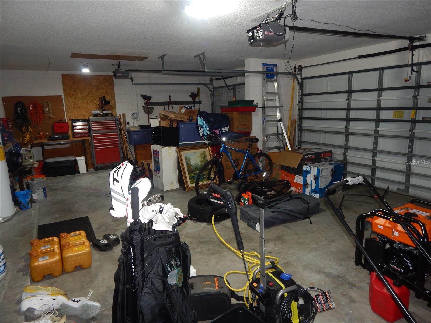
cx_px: 216
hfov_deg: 76.4
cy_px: 162
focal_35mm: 22
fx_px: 274
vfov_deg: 61.1
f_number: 3
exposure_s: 1/30
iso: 200
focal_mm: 4
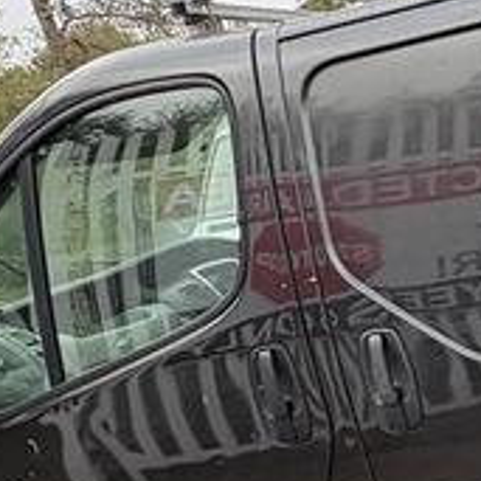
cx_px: 745
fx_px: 1022
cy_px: 250
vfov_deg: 26.5
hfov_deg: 21.6
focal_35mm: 65
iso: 80
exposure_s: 1/120
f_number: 2.2
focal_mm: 2.22
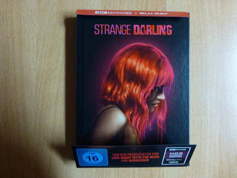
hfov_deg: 69.4
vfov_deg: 54.9
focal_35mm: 25
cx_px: 118
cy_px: 89
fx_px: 171
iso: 400
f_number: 3.3
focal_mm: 4.3
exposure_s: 1/5
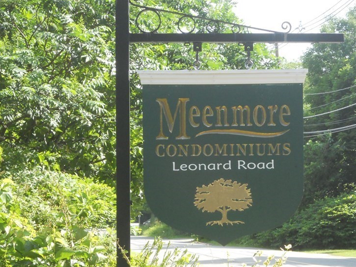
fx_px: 1111
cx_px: 204
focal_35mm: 108
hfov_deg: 18.2
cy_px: 175
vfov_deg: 13.7
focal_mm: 13.9
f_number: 5.9
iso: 250
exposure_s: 1/250
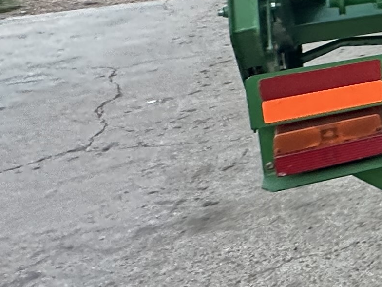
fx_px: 795
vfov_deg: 18.4
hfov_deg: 17.4
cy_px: -128
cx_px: 801
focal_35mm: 72
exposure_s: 1/99
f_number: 2.2
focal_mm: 2.22
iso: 160
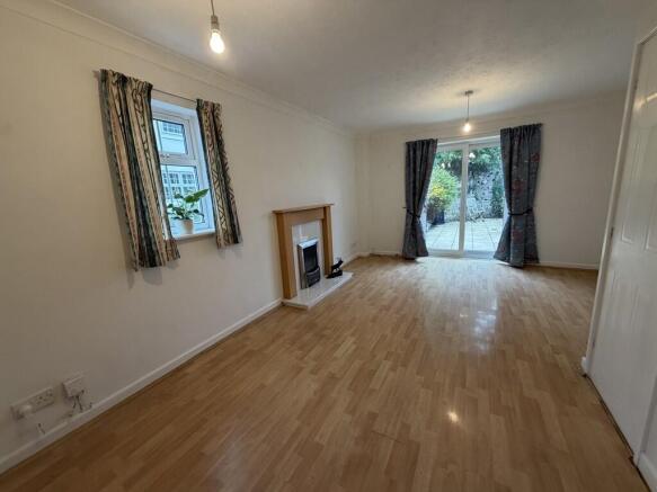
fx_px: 266
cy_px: 246
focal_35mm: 14
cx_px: 328
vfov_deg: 85.7
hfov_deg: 102.1
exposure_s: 1/100
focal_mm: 2.22
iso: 320
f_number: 2.2
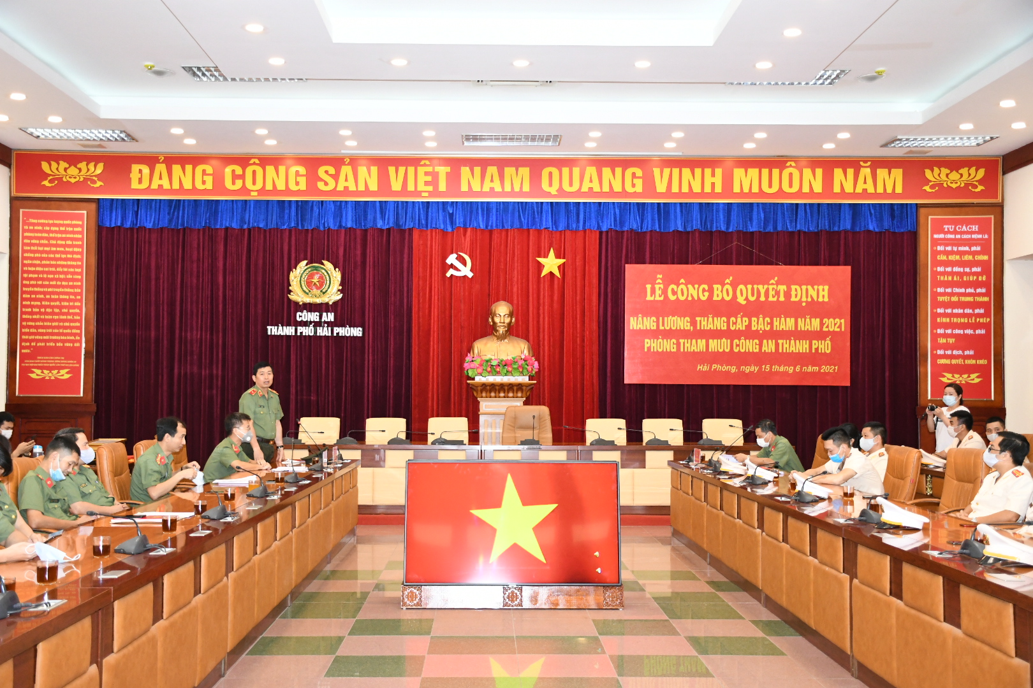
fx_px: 1119
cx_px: 516
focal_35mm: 39
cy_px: 344
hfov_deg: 49.6
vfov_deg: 34.2
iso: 2500
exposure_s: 1/200
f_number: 3.8
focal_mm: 26
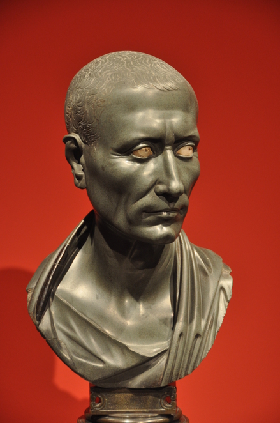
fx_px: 1405
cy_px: 212
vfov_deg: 17.1
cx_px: 140
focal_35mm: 120
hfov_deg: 11.4
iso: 500
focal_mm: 80
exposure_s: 1/15
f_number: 5
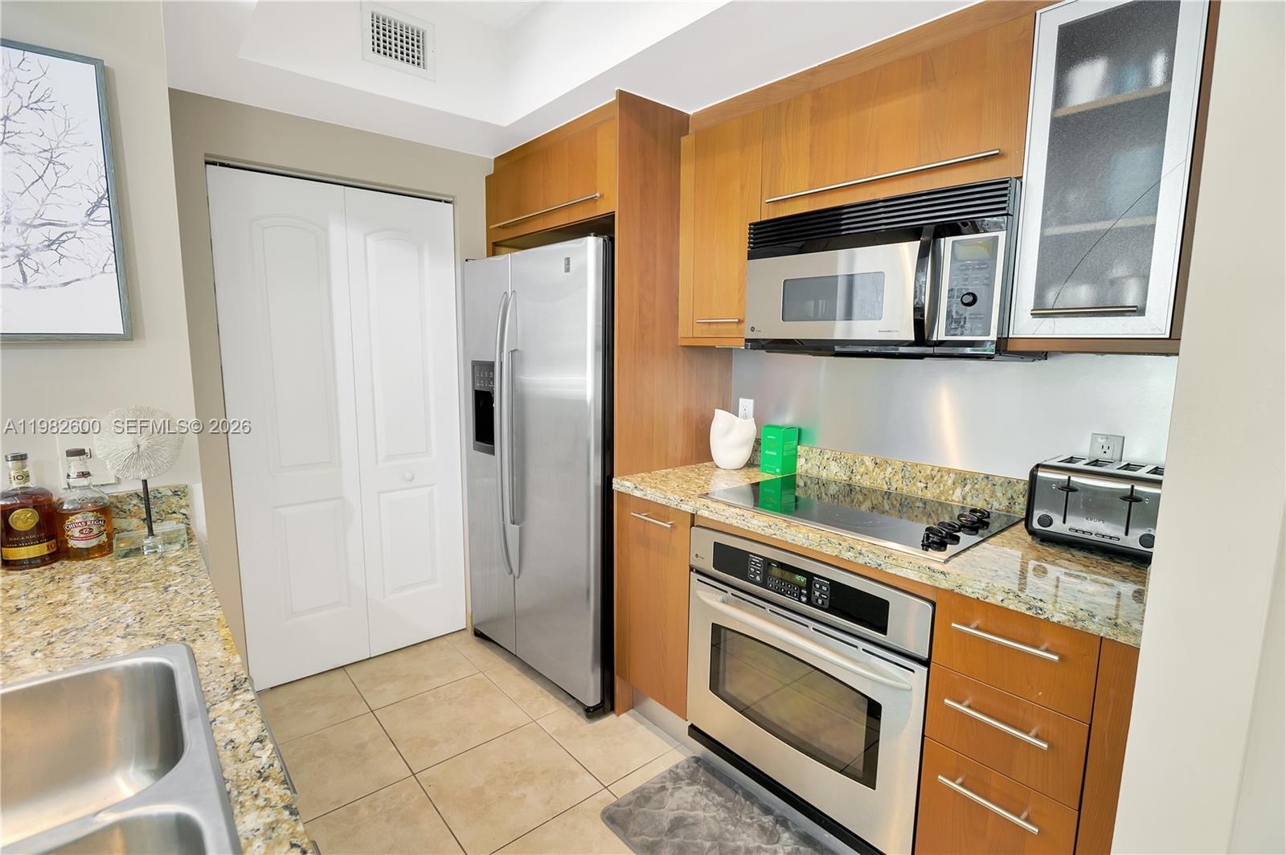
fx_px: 607
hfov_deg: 93.3
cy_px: 428
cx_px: 643
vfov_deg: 70.3
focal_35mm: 17
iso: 100
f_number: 5
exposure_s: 2
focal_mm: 17
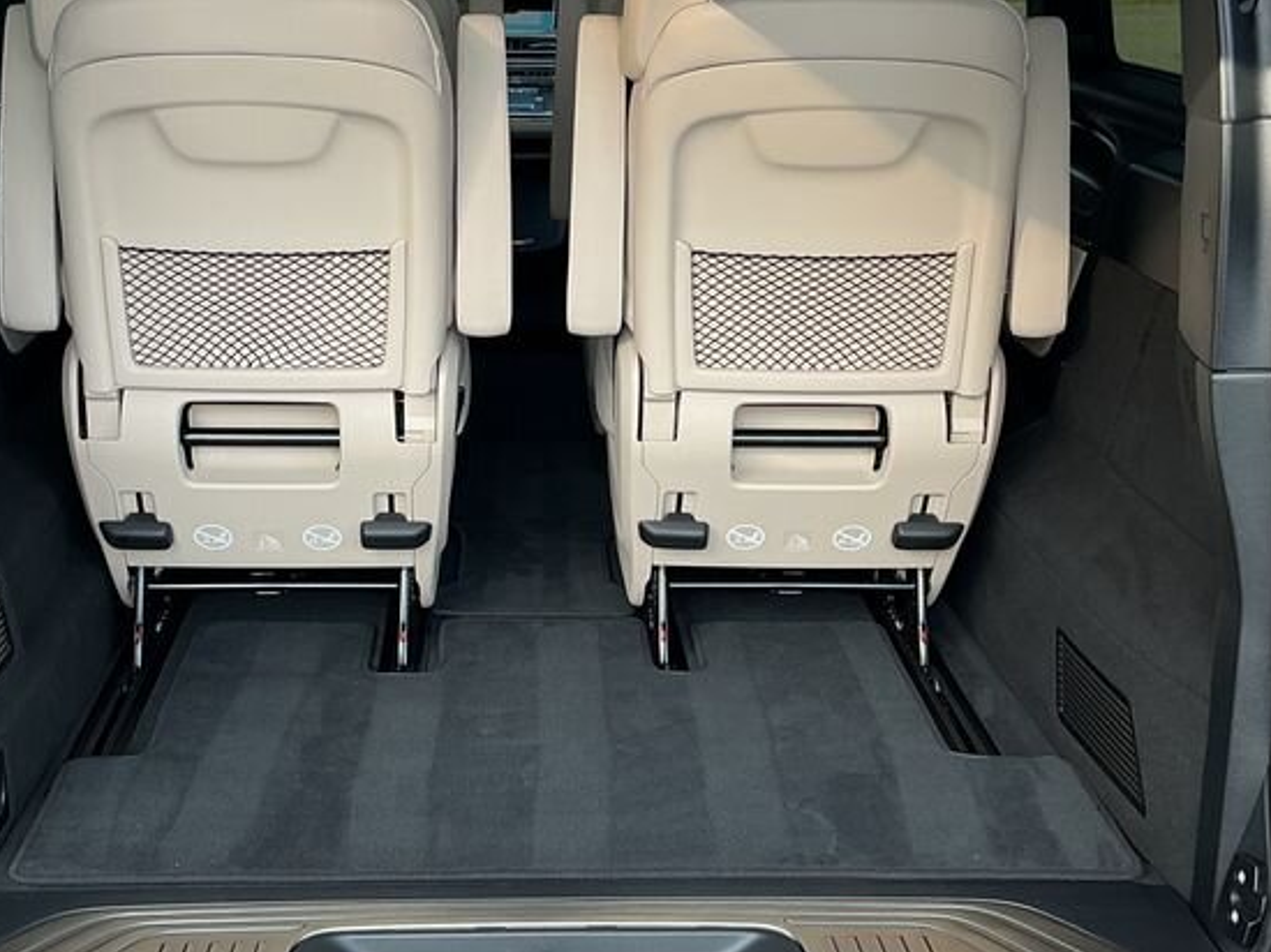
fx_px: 1982
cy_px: 367
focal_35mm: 54
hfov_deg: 35.5
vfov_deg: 26.9
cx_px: 580
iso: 25
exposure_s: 1/120
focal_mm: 3
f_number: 1.8
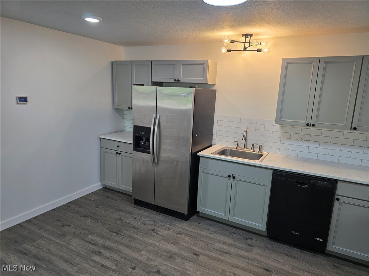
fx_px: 245
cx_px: 184
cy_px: 138
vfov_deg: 58.9
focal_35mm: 23
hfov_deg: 73.9
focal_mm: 6.3
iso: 100
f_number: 1.7
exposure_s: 1/120
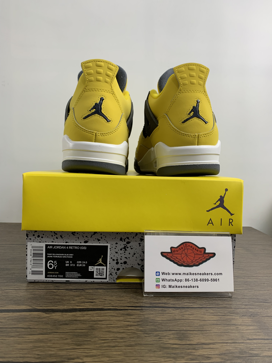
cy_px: 182
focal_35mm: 26
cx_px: 136
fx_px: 272
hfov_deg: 53.1
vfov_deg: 67.3
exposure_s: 1/121
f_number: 1.8
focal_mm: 4.25
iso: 50
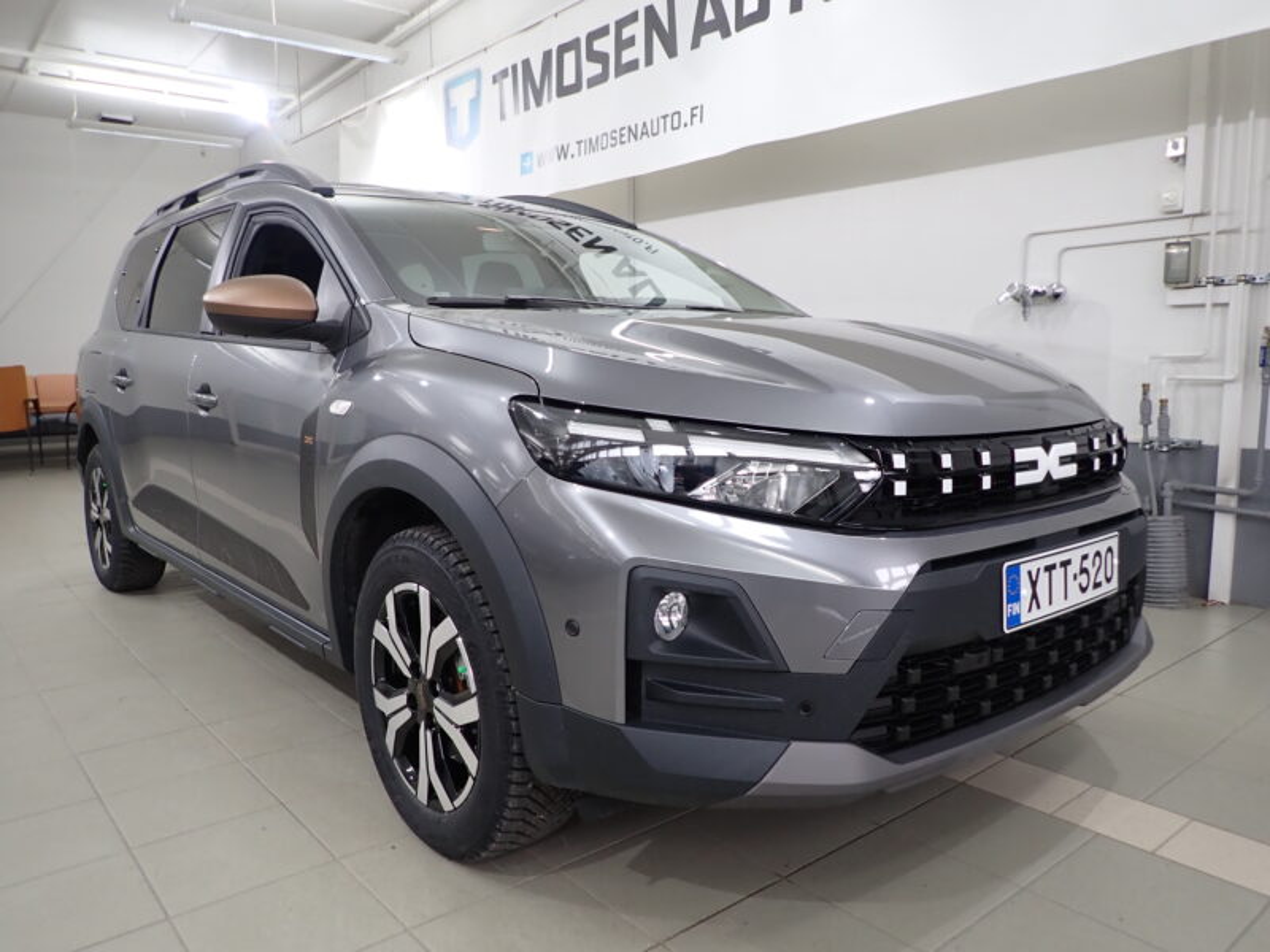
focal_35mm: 25
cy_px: 476
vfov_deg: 54.9
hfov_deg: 69.4
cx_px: 635
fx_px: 917
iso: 160
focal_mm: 4.5
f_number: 2
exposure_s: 1/60
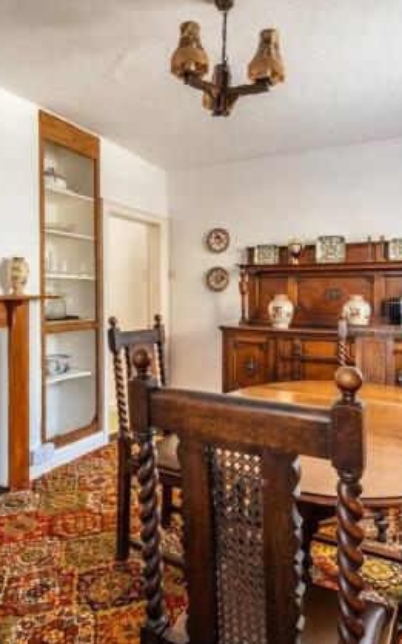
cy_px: 310
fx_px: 421
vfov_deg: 74.8
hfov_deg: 51.0
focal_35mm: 24
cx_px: 189
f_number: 8
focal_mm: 10
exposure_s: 1/30
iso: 160
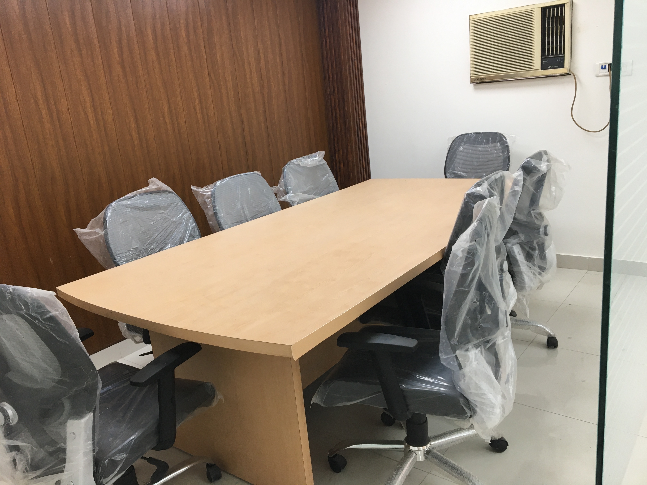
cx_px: 324
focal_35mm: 29
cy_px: 242
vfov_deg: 48.2
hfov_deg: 61.7
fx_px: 542
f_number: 2.2
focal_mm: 4.15
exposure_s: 1/33
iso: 40
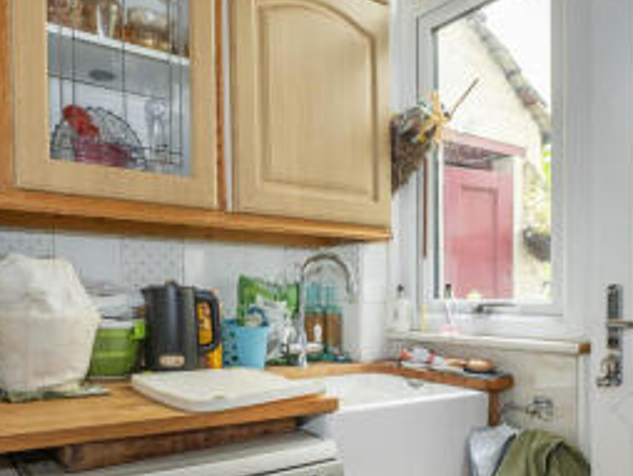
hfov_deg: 63.9
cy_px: 360
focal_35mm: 27
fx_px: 494
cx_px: 219
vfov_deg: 49.3
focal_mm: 10
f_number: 6.4
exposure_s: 1/3
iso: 320
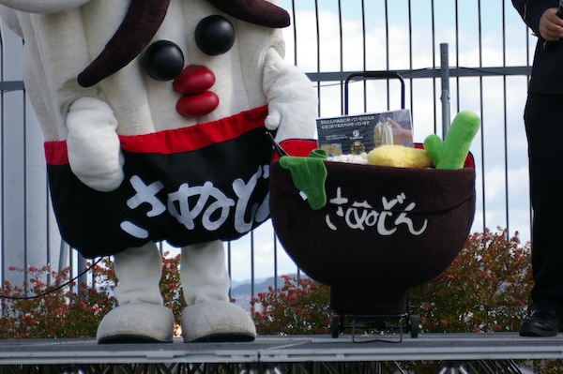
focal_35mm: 120
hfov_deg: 17.1
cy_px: 187
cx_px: 282
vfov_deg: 11.4
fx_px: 1875
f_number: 5.6
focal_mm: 80
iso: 400
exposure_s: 1/1000
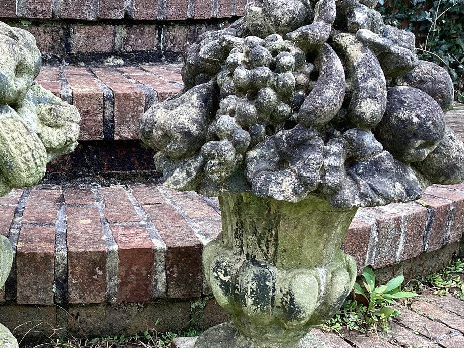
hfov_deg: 36.4
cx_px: 103
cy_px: 237
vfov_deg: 28.3
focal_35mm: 51
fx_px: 684
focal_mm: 3.3
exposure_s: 1/100
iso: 25
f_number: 2.4
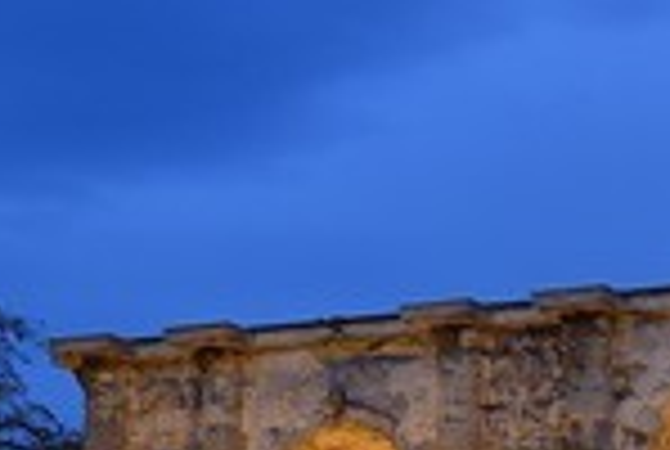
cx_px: 872
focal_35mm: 90
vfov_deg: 14.7
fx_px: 1678
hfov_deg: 20.6
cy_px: 554
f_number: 4.5
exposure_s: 1/10
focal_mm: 32
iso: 800
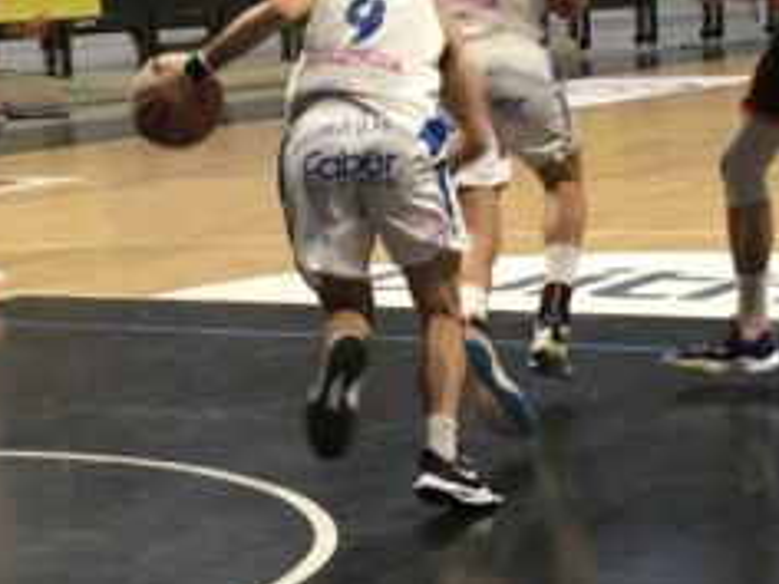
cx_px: 297
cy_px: 10
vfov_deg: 12.3
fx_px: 2678
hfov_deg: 16.5
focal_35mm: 119
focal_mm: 4.15
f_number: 2.2
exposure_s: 1/33
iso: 40
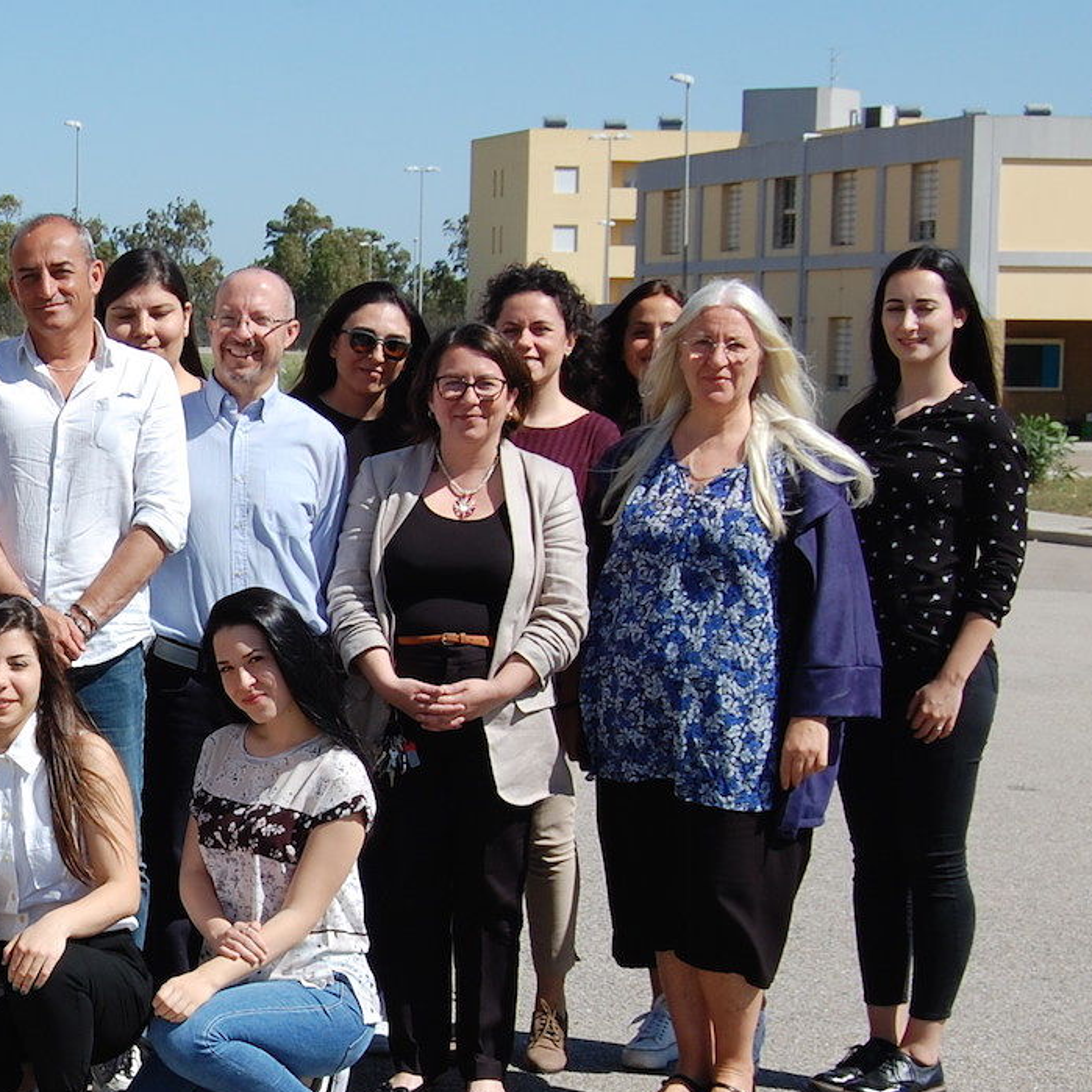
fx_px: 3572
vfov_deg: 17.4
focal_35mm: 100
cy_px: 695
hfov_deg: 16.8
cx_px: -150
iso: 200
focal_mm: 31
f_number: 10
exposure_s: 1/320
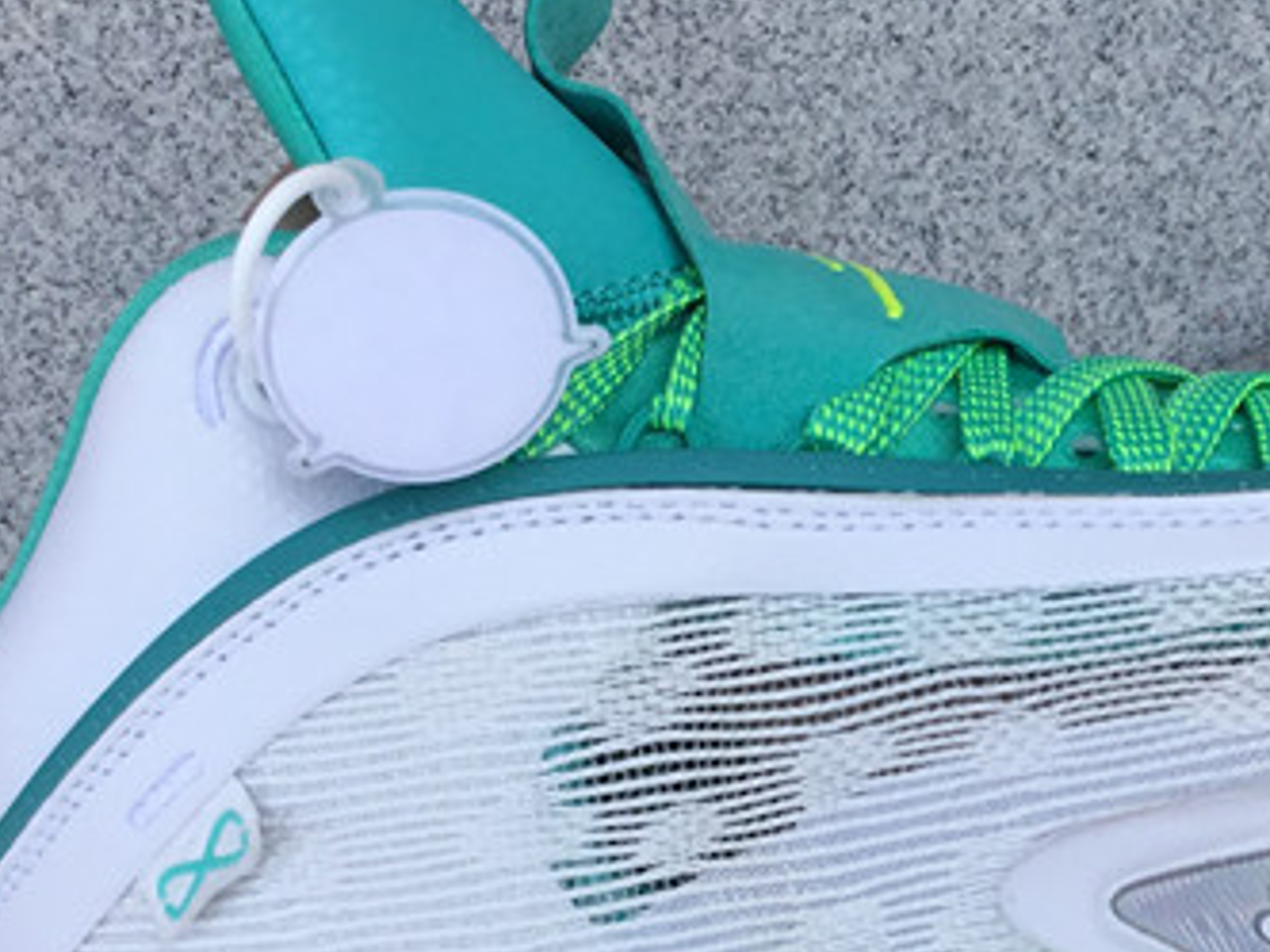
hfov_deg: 22.9
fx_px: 3082
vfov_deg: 17.5
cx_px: 1029
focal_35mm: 84
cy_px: 660
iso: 25
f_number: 2.4
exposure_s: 1/512
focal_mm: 3.3
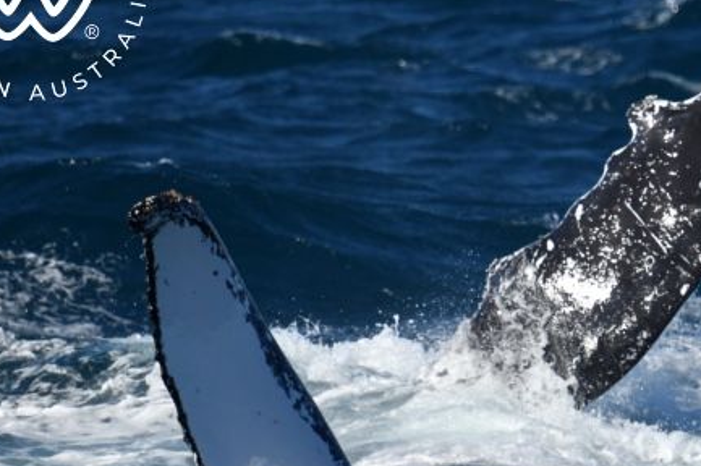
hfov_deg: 1.9
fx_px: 21578
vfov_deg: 1.2
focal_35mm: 1109
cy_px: 290
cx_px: 559
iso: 1100
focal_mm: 600
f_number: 6.3
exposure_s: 1/8000
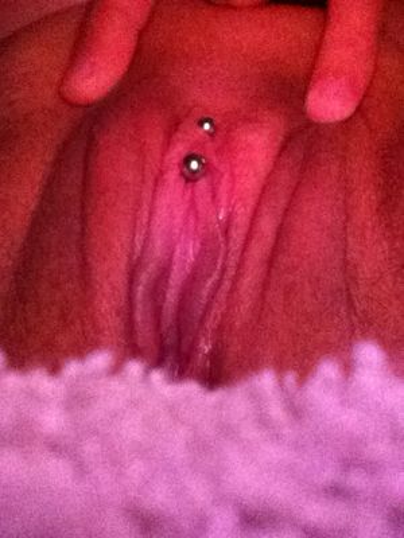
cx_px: 202
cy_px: 269
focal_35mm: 35
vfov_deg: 52.6
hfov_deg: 40.7
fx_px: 545
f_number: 2.4
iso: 1600
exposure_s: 1/15
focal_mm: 3.85
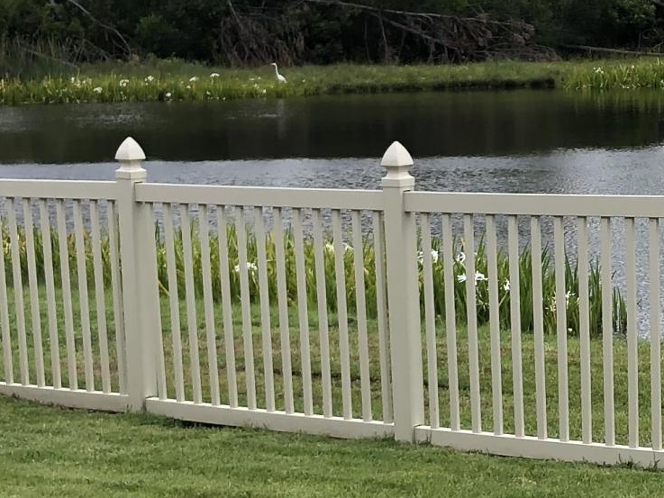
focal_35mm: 114
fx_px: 2187
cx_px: 682
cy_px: 403
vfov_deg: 12.9
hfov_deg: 16.8
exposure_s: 1/1043
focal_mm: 3.99
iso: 20
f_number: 1.8
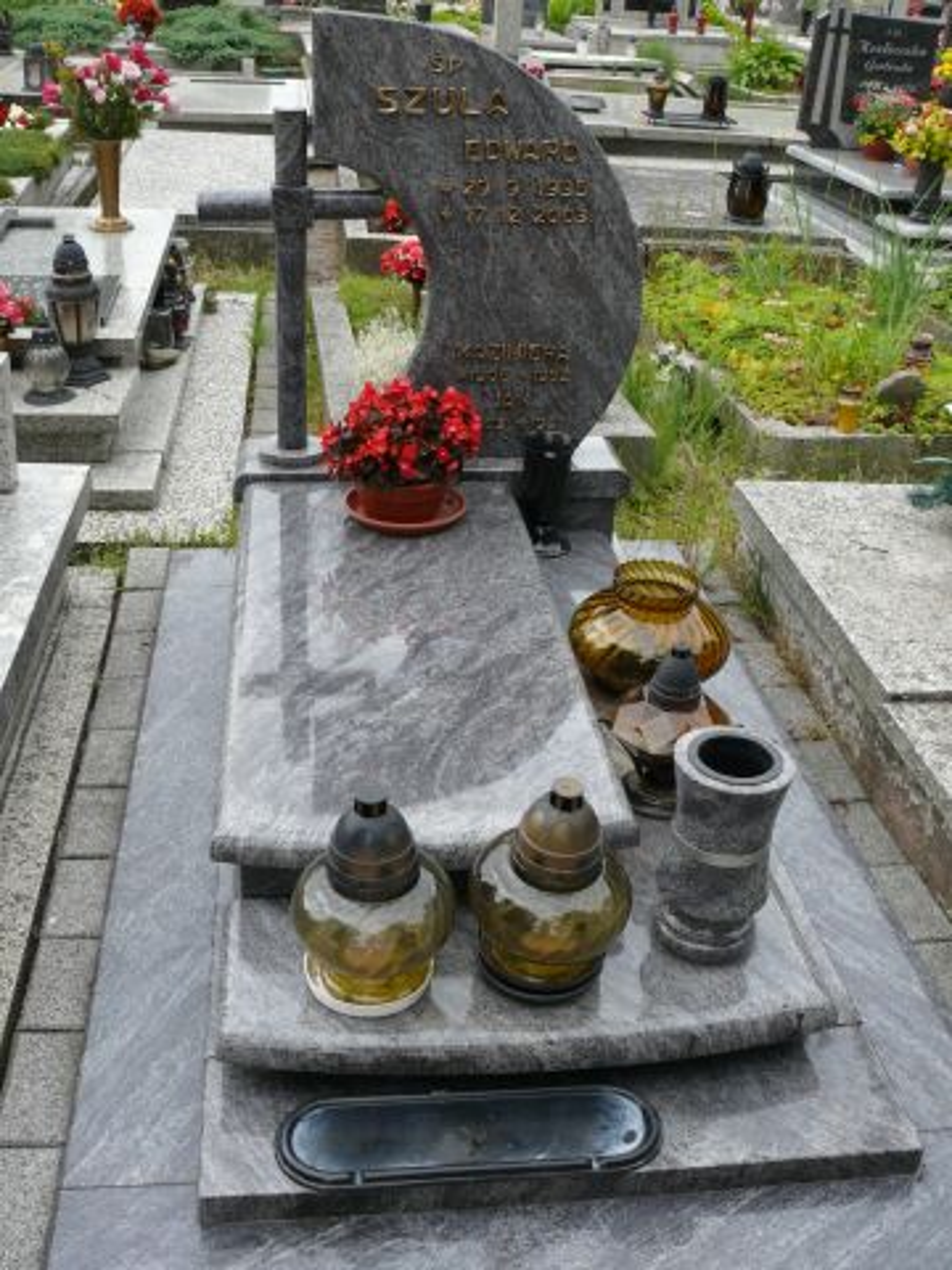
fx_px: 1283
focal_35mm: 35
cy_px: 635
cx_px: 476
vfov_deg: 52.6
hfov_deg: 40.7
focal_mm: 7.4
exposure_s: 1/160
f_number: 4
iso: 100
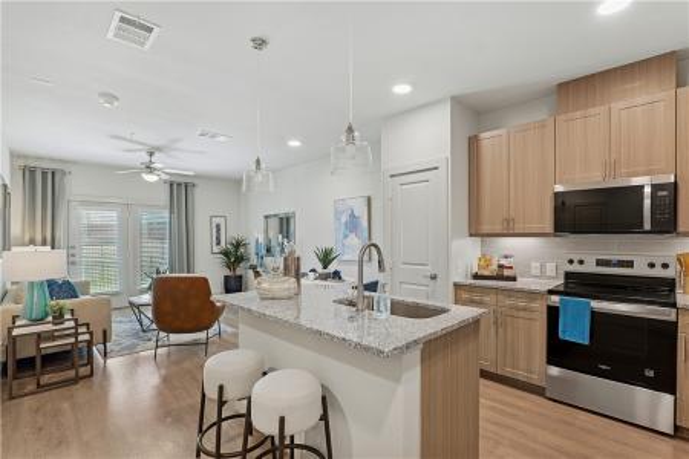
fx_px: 306
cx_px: 344
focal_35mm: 16
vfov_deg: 73.7
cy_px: 230
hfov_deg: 96.7
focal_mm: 16
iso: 100
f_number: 9
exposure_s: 1/4
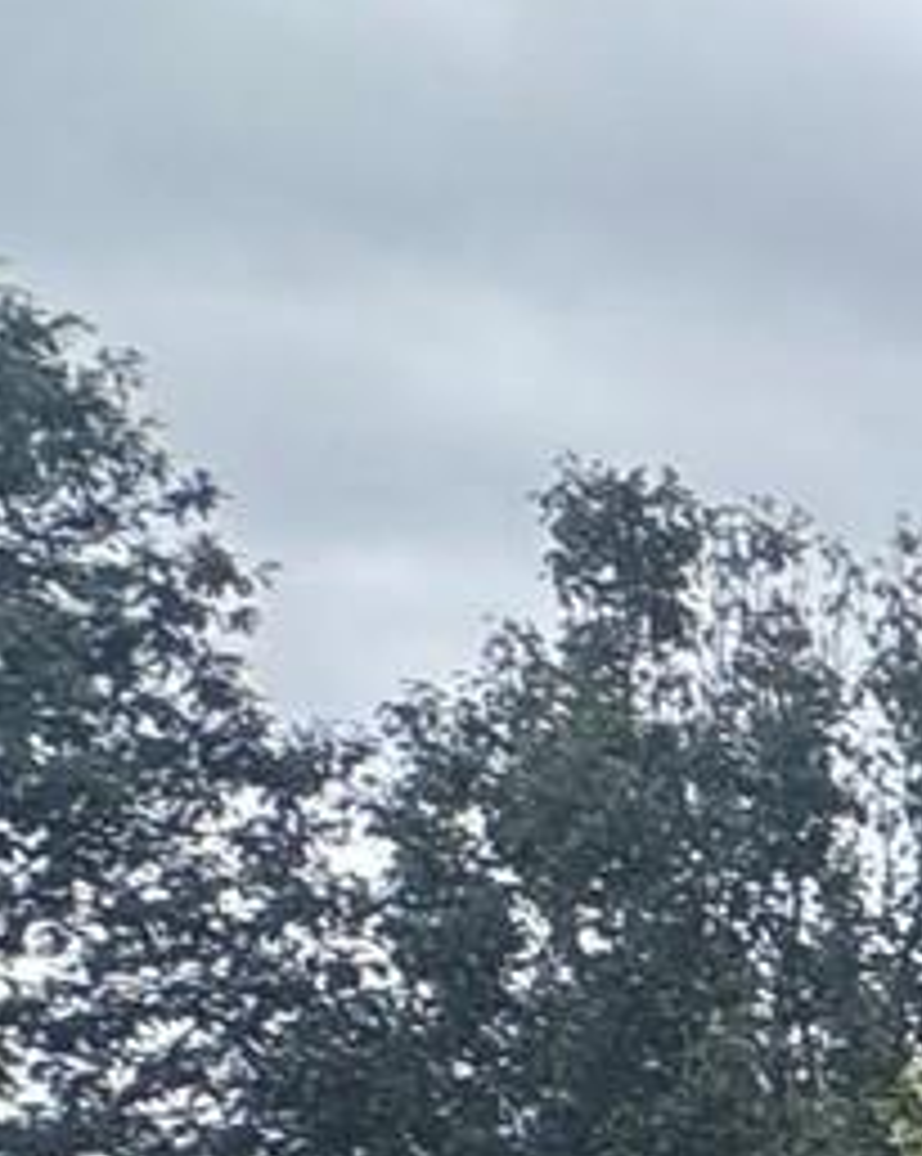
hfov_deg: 6.6
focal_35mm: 109
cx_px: 4457
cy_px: 1745
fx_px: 3725
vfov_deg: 16.1
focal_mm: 2.22
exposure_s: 1/1094
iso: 50
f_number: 2.2
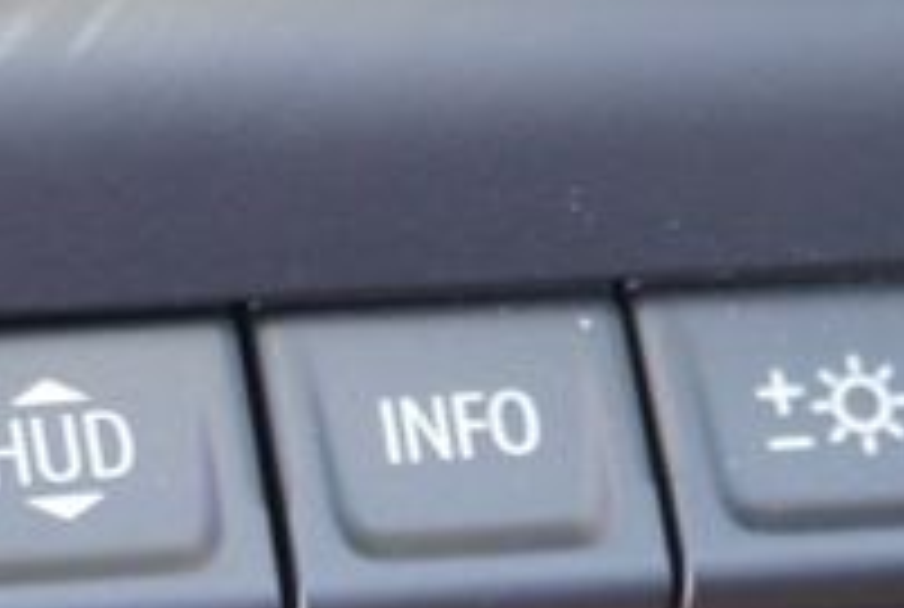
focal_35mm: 177
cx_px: 643
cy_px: 599
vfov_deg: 7.8
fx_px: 4444
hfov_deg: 11.6
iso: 1000
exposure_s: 1/60
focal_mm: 37
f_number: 5.6
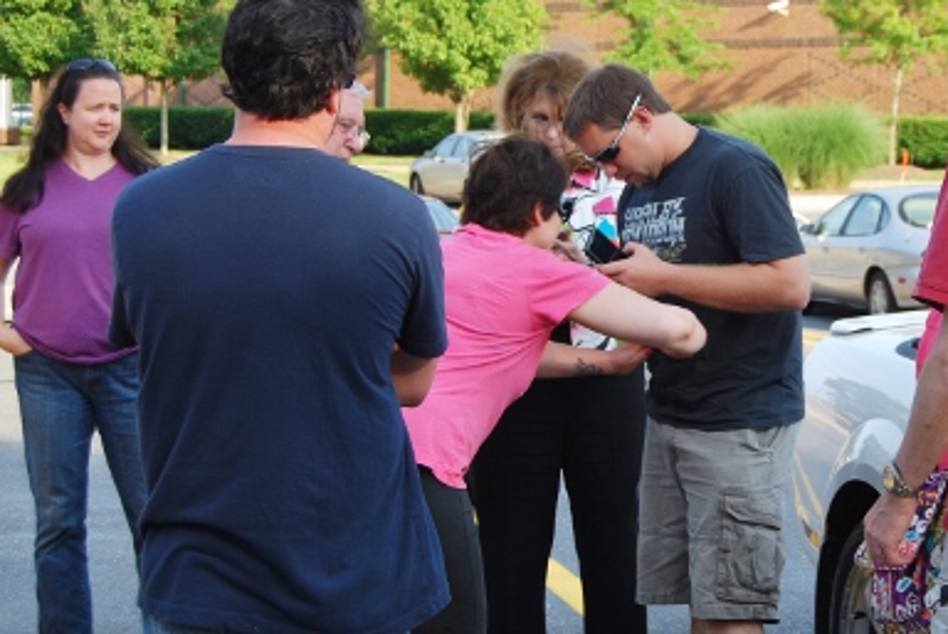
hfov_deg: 23.6
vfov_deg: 16.1
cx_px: 731
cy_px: 239
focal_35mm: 85
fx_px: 2241
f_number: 5.6
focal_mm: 34
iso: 110
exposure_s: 1/125
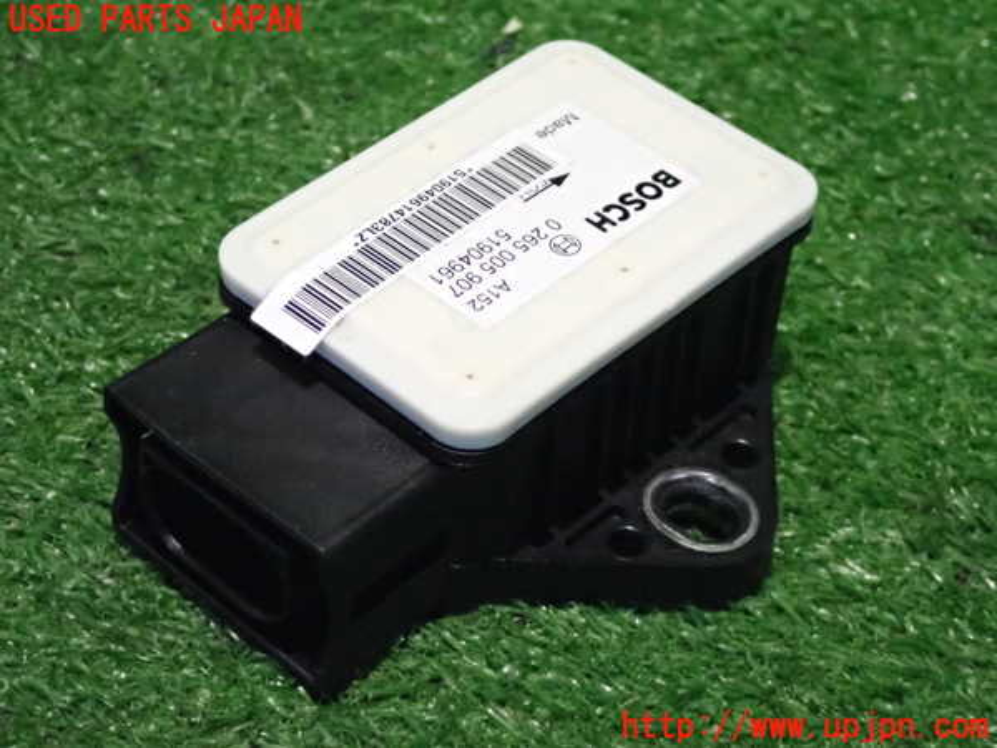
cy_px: 374
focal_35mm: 82
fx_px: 2362
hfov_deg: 23.8
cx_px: 498
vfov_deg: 18.0
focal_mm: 14.62
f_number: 4.3
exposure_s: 1/40
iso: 4000
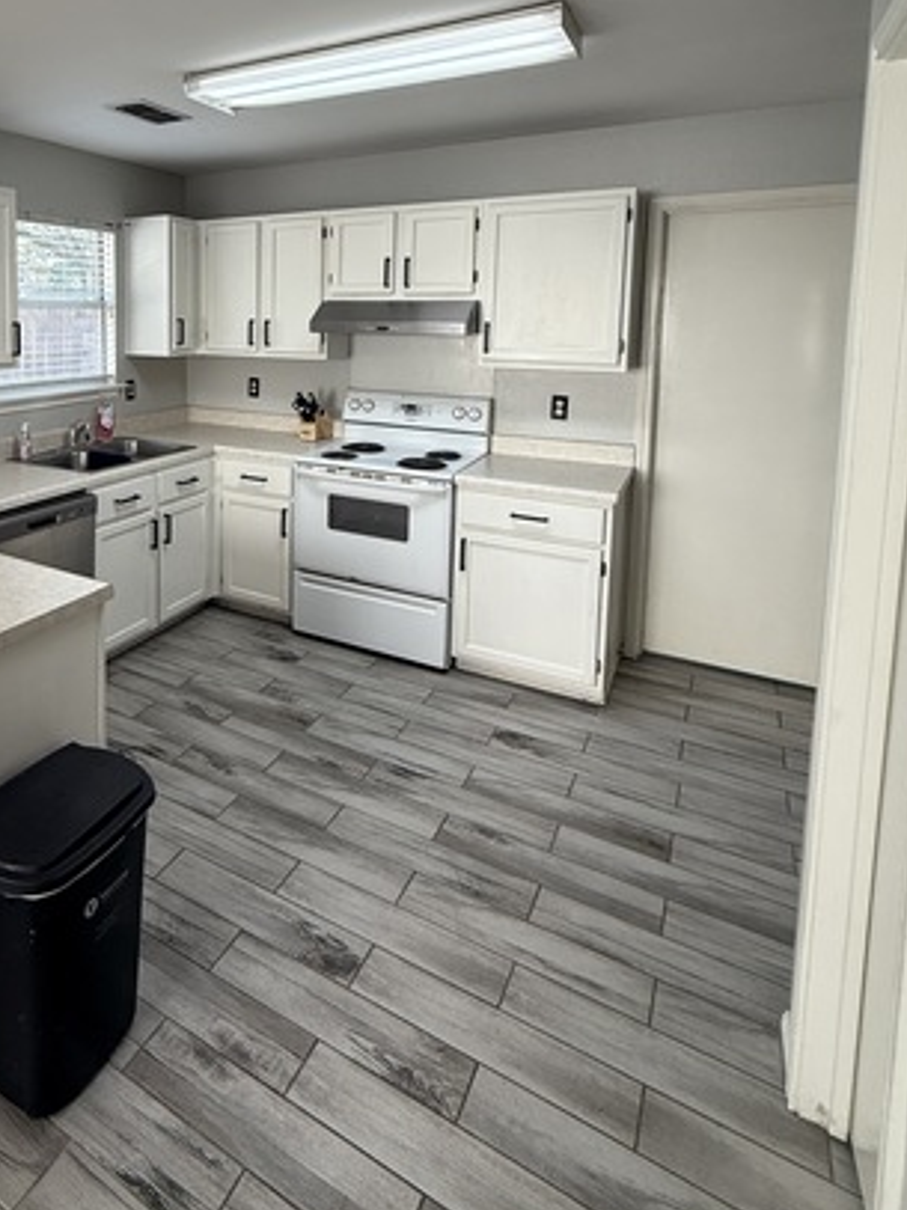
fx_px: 769
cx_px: 208
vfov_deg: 73.8
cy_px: 392
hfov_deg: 57.4
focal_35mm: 22
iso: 125
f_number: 2.2
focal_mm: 2.22
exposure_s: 1/120
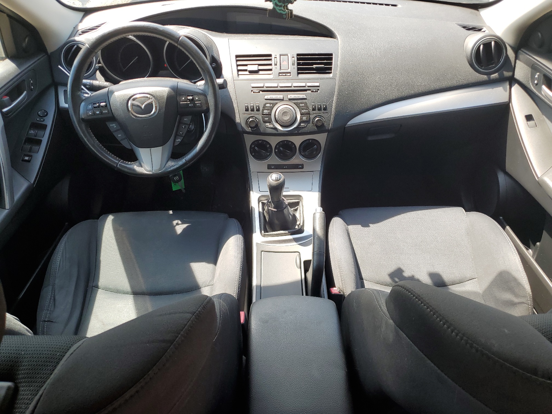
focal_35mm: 26
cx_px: 276
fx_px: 415
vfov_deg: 53.1
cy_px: 207
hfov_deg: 67.3
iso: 50
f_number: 1.5
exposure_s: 1/244
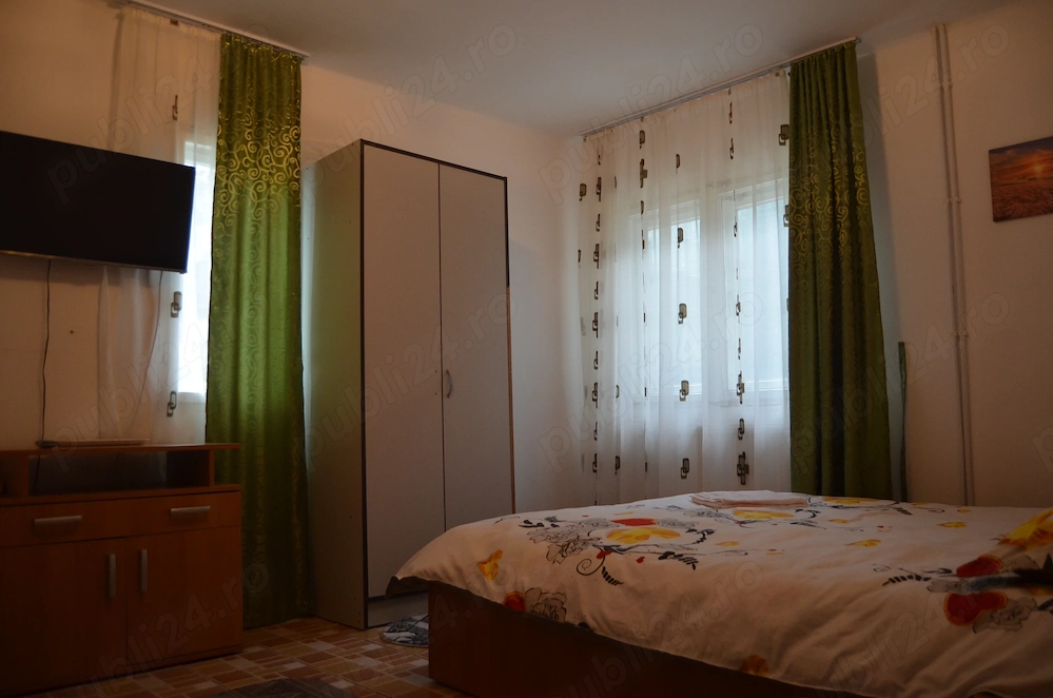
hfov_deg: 67.5
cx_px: 526
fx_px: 788
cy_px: 349
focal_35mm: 27
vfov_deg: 47.8
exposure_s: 1/500
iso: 800
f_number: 3.5
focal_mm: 18
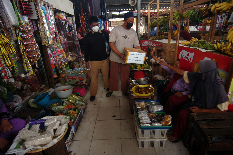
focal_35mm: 18
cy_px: 78
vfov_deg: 67.3
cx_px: 116
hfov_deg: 90.0
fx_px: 116
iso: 500
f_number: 4
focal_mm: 12
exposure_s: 1/40
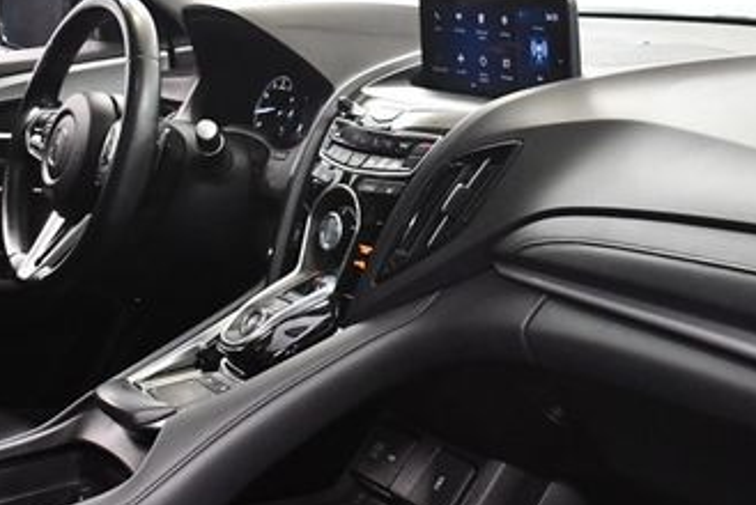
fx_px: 1471
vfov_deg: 19.5
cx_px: 469
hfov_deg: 28.7
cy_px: 239
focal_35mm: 70
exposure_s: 1/100
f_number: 3.5
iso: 3200
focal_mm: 18
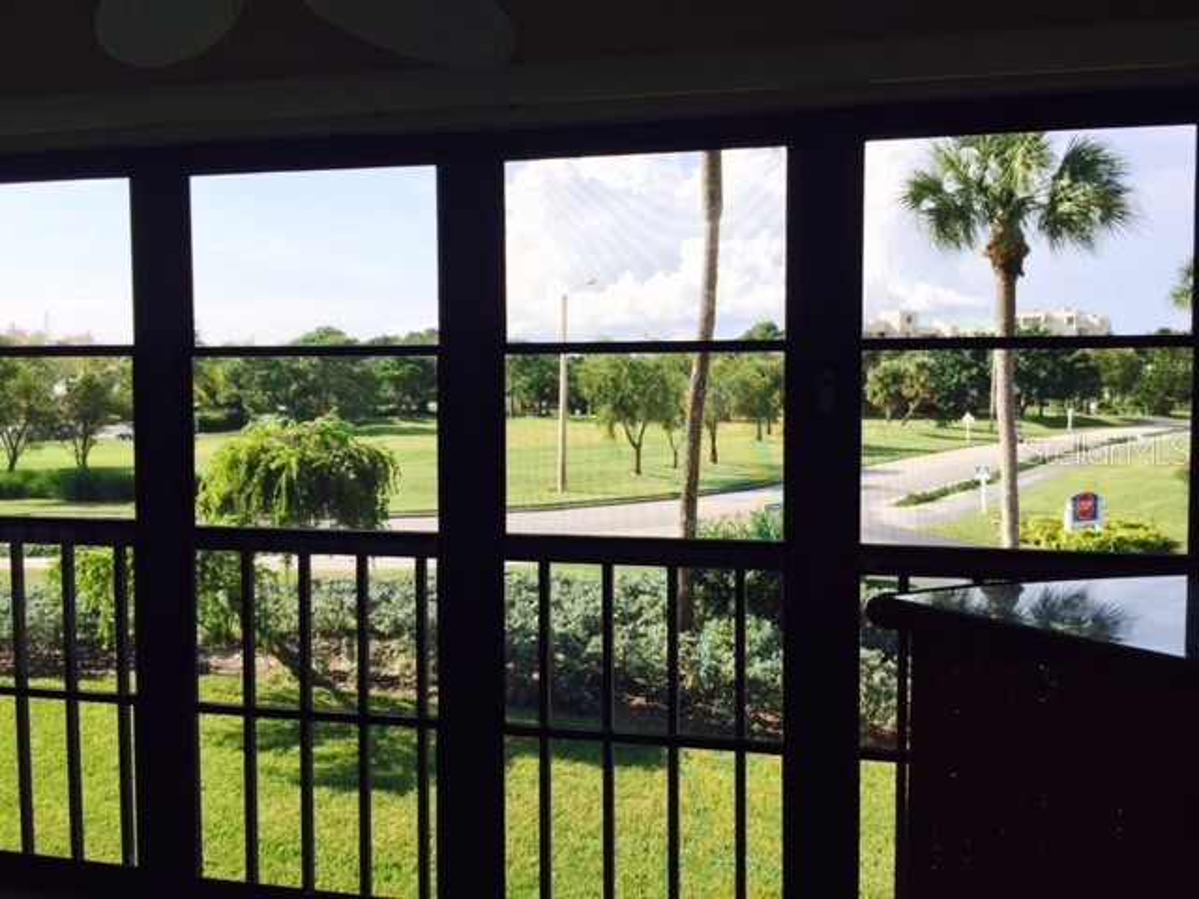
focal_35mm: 29
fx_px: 1004
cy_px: 450
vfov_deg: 48.2
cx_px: 600
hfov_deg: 61.7
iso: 32
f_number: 2.2
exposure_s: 1/501
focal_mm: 4.15
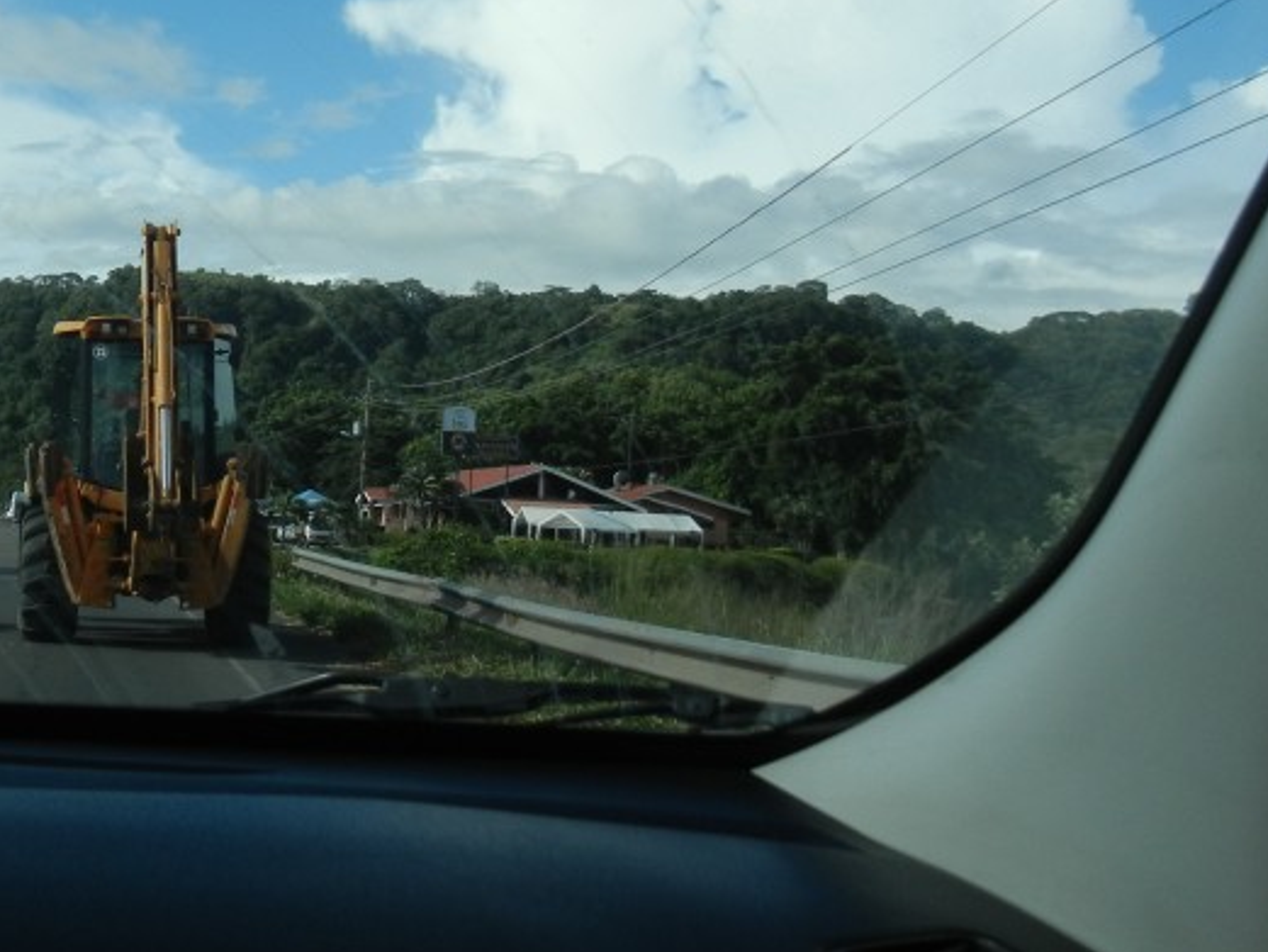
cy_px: 343
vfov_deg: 24.7
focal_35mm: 59
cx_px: 92
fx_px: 2162
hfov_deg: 31.0
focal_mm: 5.4
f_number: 7
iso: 160
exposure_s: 1/549
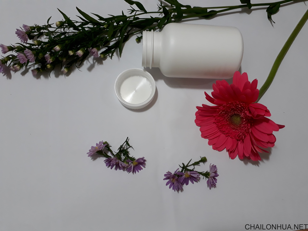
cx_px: 154
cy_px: 116
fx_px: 240
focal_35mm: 27
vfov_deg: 51.4
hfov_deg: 65.3
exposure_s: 1/33
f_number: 1.9
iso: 160
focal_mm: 3.6
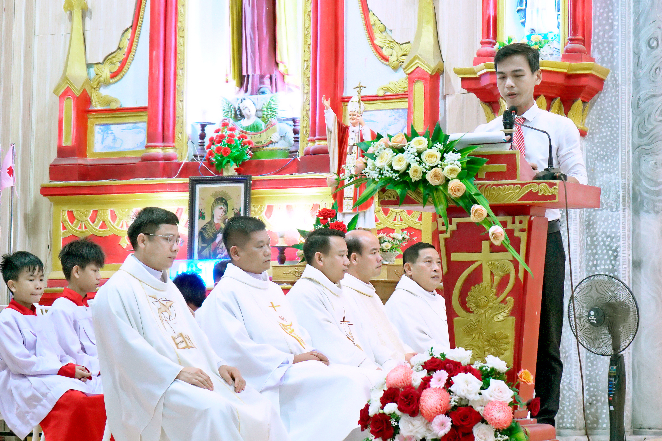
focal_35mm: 70
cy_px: 220
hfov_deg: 28.8
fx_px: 1287
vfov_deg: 19.5
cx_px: 331
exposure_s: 1/100
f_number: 5.6
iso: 2500
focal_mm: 70
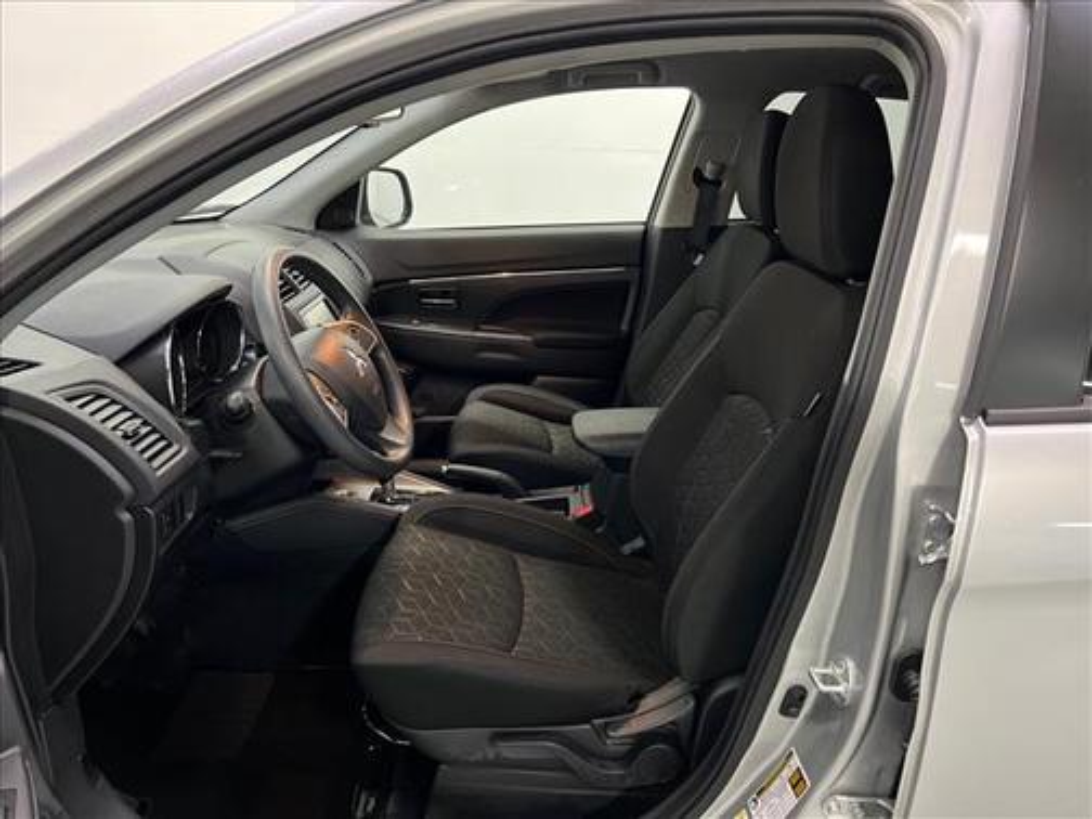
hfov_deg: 67.3
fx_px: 820
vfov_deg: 53.1
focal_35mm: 26
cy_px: 410
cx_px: 546
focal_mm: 5.7
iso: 400
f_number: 1.5
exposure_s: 1/40
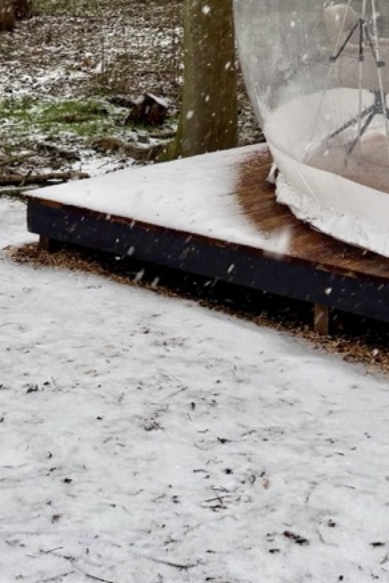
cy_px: -154
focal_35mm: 79
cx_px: 366
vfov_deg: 23.1
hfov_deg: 17.0
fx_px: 1280
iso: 50
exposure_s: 1/121
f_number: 1.6
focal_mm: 5.96
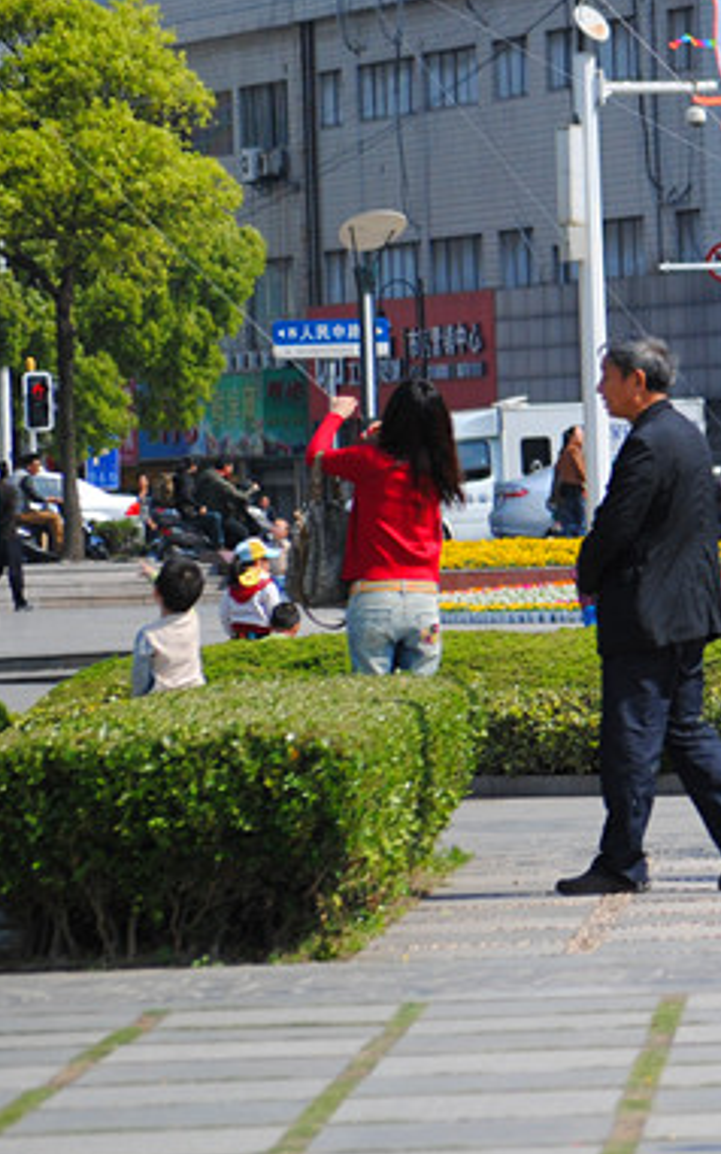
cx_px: 1136
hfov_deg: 5.8
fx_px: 7077
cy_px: 456
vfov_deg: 9.3
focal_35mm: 225
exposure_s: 1/1000
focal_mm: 70
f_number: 4.2
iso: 160
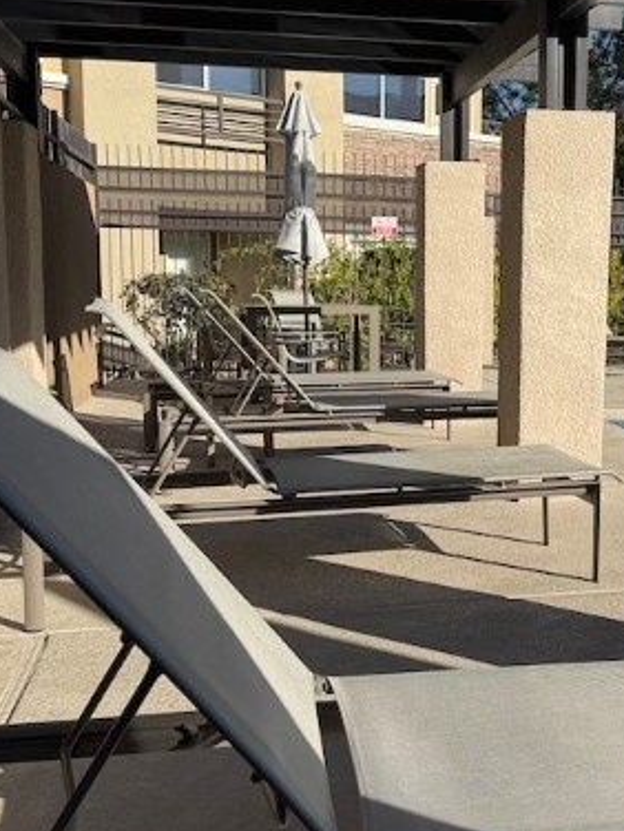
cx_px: 445
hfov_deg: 29.3
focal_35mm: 49
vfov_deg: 38.9
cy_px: 427
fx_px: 1178
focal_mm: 6.76
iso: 80
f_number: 1.78
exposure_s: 1/5814
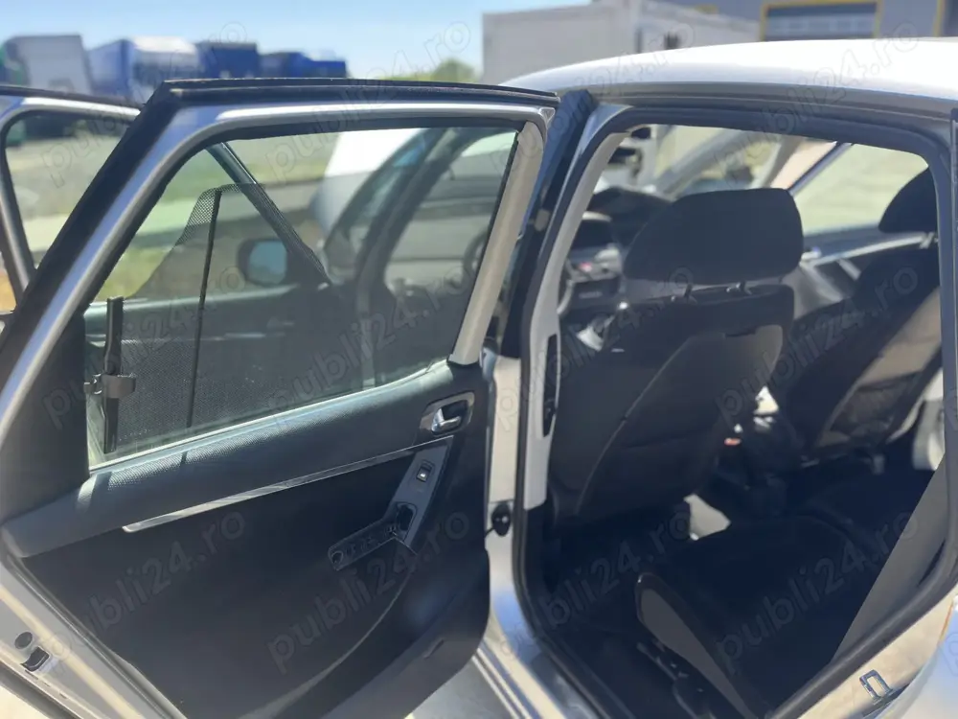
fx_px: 720
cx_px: 479
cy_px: 360
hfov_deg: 67.3
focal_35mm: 26
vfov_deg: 53.1
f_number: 1.6
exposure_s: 1/668
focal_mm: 5.1
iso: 50
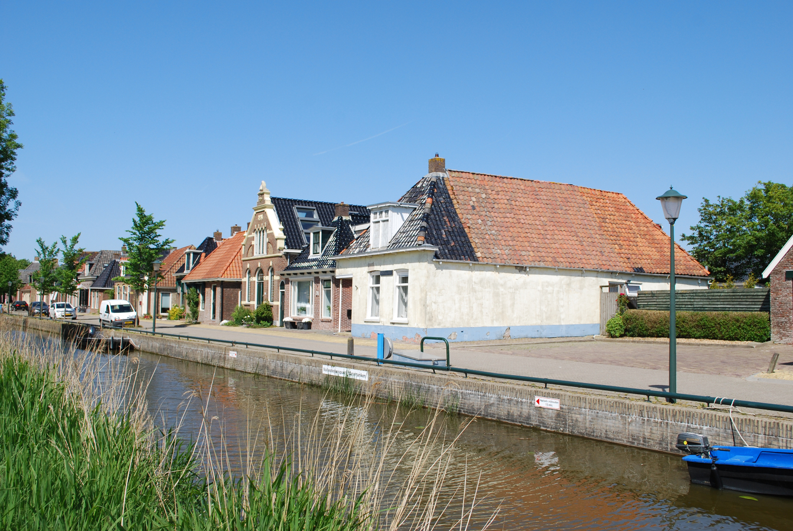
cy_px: 266
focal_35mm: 33
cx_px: 396
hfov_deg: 57.2
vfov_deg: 40.1
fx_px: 728
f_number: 8
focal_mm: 22
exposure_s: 1/250
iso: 100
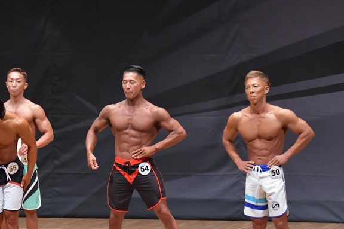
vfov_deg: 4.7
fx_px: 2788
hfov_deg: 7.1
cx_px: 145
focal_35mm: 292
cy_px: 151
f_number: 5.6
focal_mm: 145
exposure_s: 1/400
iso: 8000
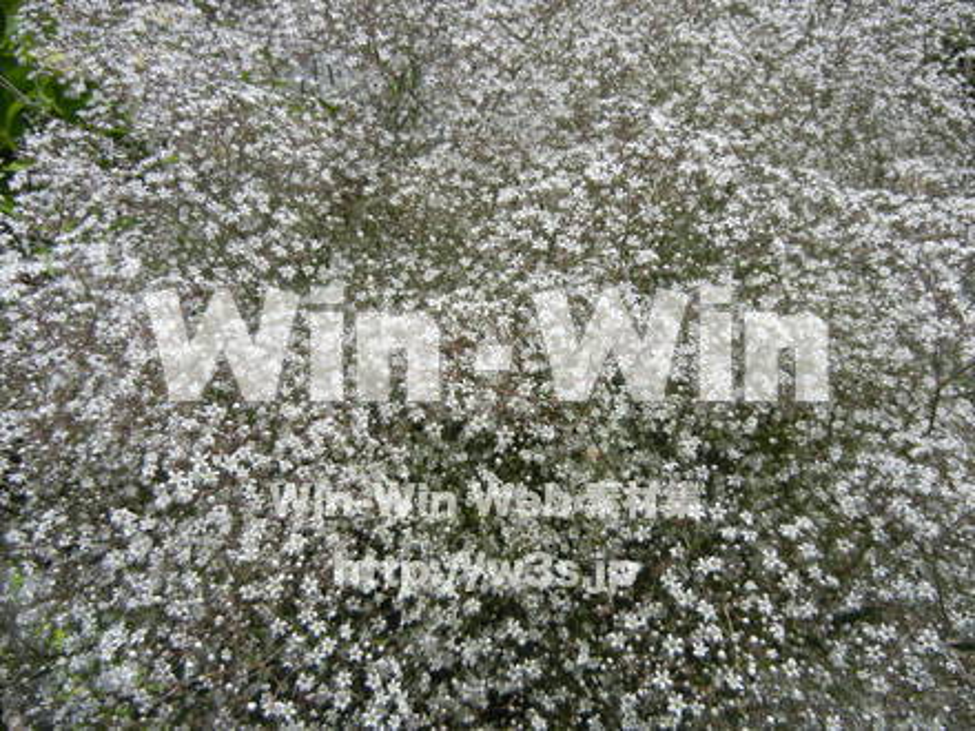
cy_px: 366
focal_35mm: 30
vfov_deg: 46.8
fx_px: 845
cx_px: 488
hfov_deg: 60.0
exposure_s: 1/554
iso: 160
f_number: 7
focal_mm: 5.4
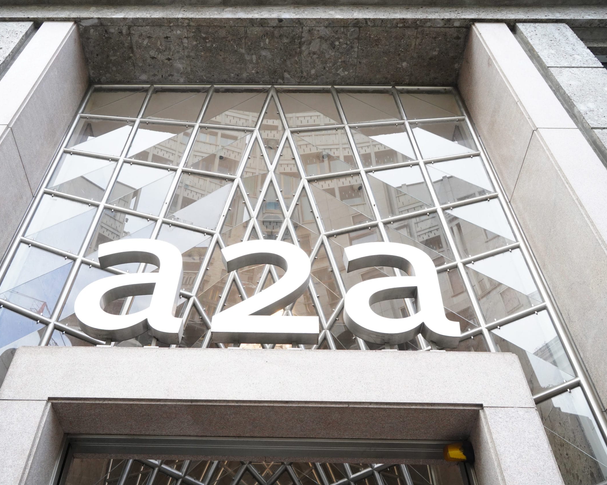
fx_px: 593
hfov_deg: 54.1
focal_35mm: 33
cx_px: 270
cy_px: 244
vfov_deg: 44.5
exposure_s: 1/250
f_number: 10
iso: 3200
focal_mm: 29
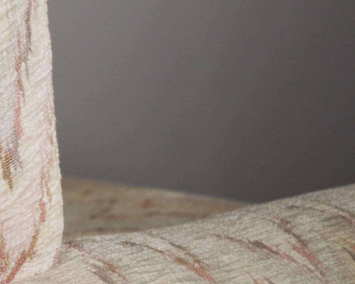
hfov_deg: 13.5
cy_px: -12
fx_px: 1335
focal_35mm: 127
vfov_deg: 12.0
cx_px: -288
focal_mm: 23.13
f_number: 4
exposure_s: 1/60
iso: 200
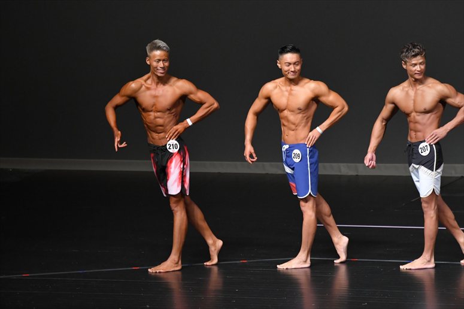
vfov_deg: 4.8
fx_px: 3672
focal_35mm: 285
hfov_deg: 7.2
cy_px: 154
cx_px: 232
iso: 4000
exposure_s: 1/400
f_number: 5.6
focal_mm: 190
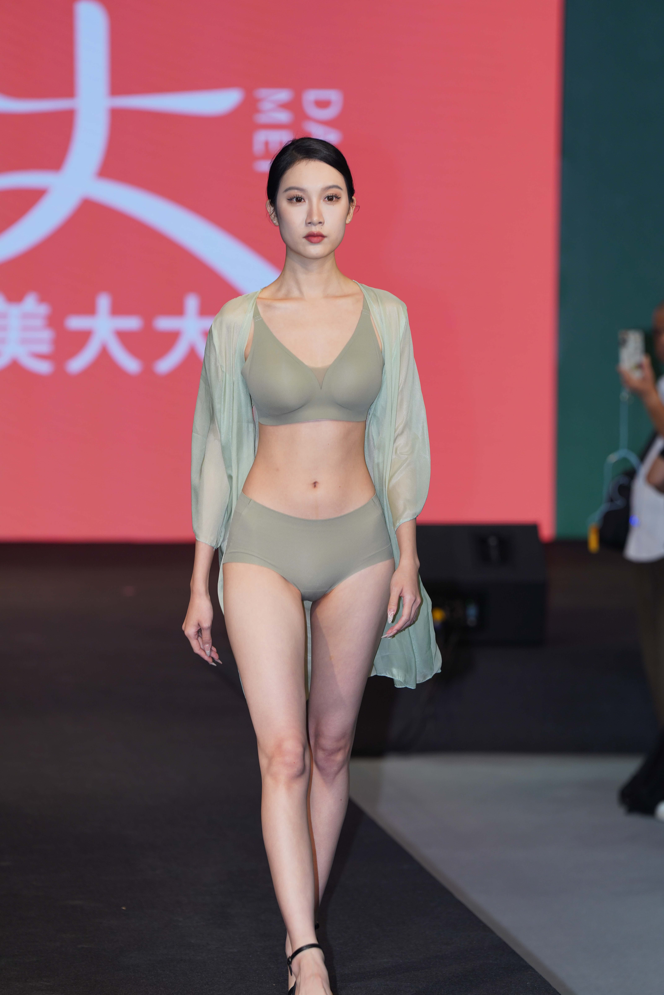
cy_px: 498
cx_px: 332
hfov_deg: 7.9
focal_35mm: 173
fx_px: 4786
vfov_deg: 11.9
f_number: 4
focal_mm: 173
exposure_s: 1/200
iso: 250
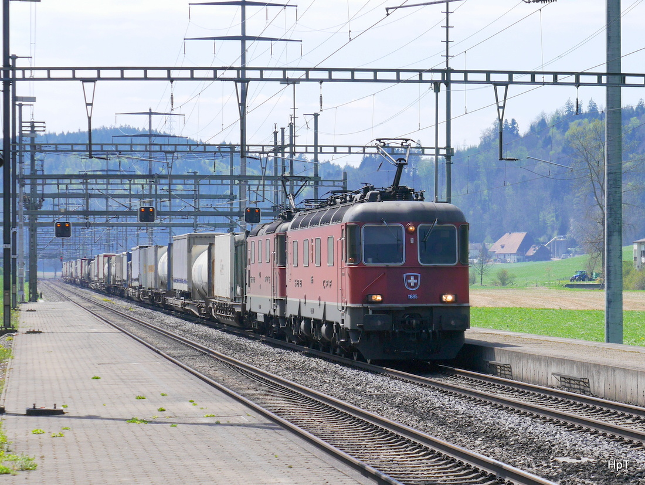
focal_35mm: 106
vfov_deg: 14.0
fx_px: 1977
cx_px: 322
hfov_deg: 18.5
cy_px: 242
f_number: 7.1
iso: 160
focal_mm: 53
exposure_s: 1/500
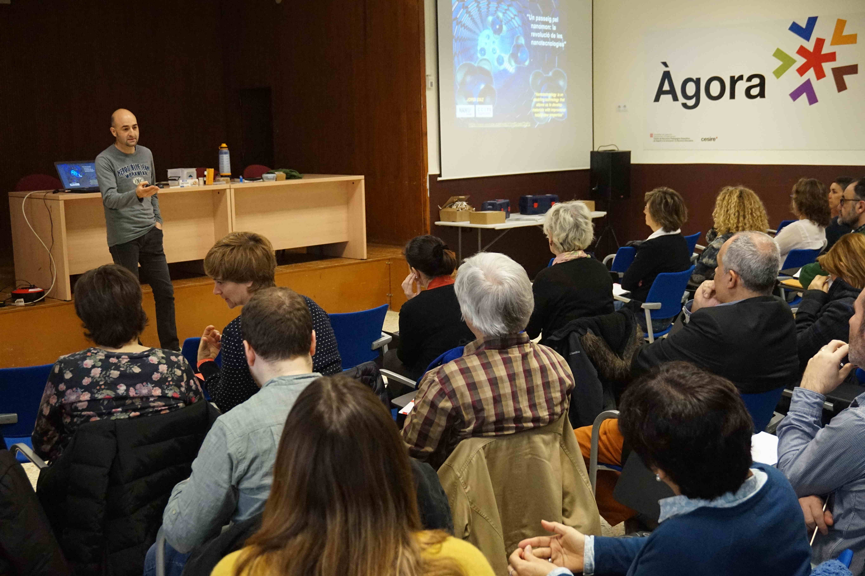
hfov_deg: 45.0
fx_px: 1045
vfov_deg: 30.8
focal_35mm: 44
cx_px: 432
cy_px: 288
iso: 3200
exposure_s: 1/125
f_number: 4.5
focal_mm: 29
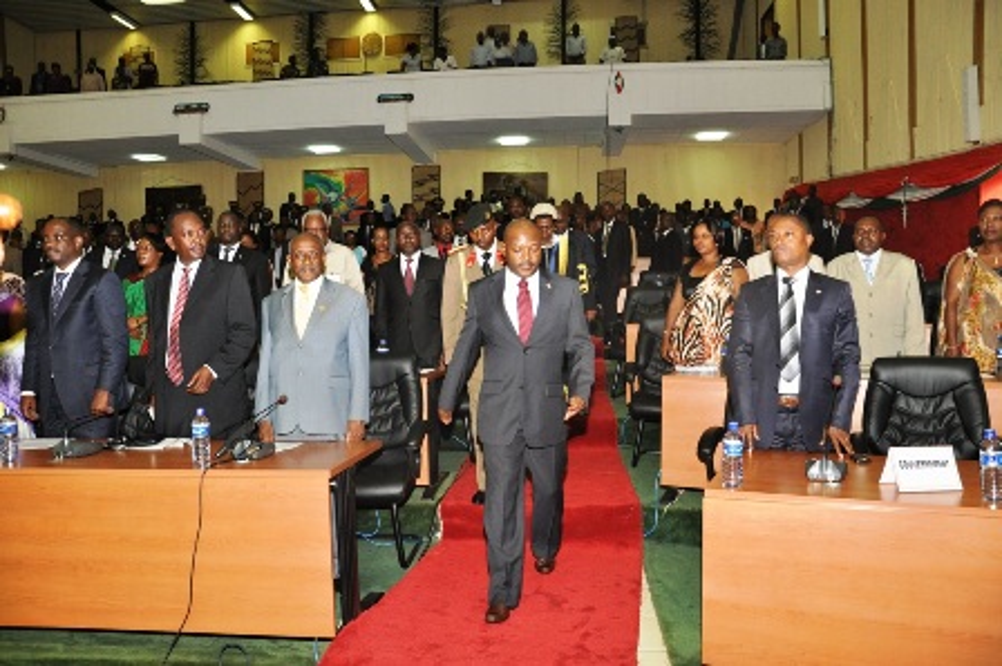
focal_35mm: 27
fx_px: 751
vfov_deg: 47.9
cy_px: 333
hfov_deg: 67.4
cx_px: 501
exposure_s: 1/60
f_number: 4
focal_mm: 18
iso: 800
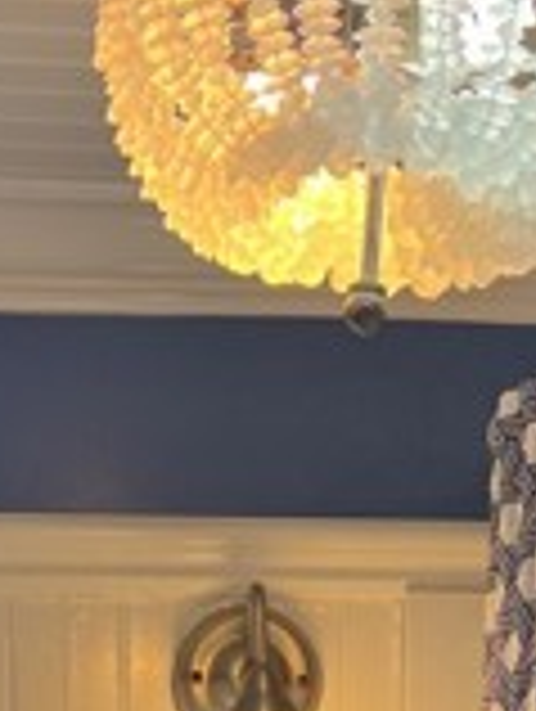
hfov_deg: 14.1
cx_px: 257
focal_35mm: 105
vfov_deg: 15.3
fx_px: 2162
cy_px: 1395
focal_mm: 5.7
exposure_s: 1/120
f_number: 1.5
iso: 50
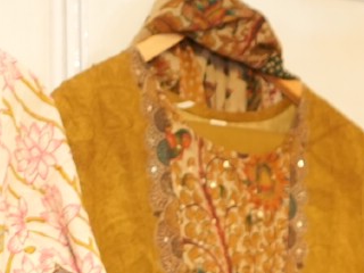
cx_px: -330
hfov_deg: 7.2
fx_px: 2787
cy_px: 381
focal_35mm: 265
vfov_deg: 5.6
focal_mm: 46
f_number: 5
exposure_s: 1/160
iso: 1000
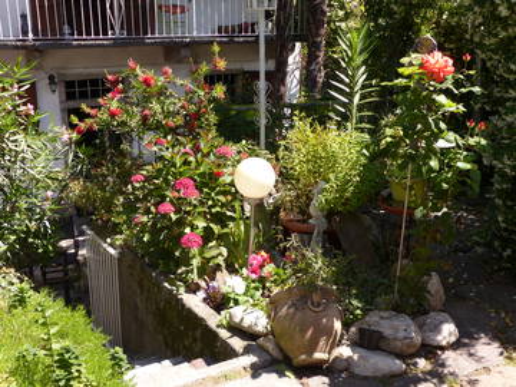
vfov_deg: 37.7
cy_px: 194
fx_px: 566
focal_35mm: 38
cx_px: 258
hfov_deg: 49.0
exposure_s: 1/250
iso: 100
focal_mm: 6.8
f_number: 4.5
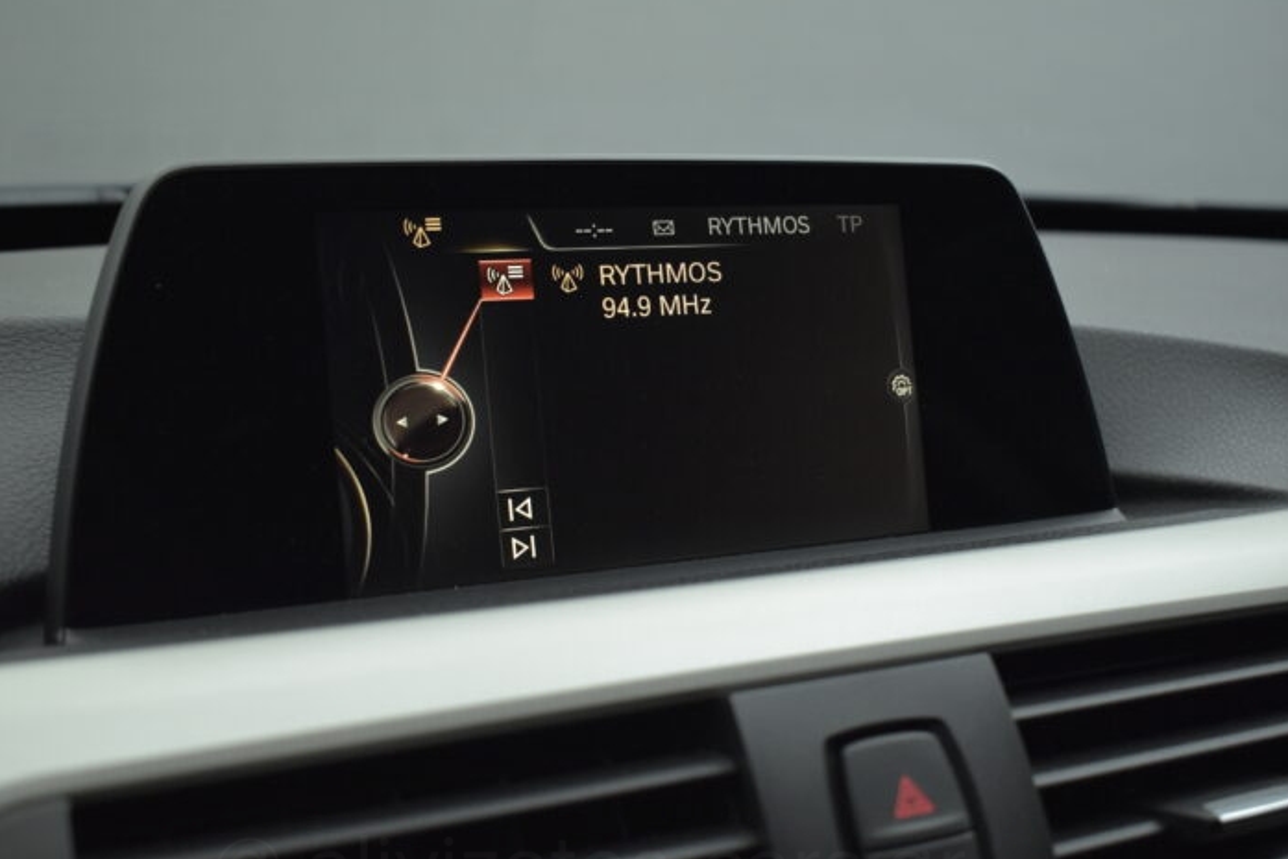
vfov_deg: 31.2
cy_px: 465
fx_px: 1539
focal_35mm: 43
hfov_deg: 45.4
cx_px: 588
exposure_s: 1/125
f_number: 4
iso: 1600
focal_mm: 26
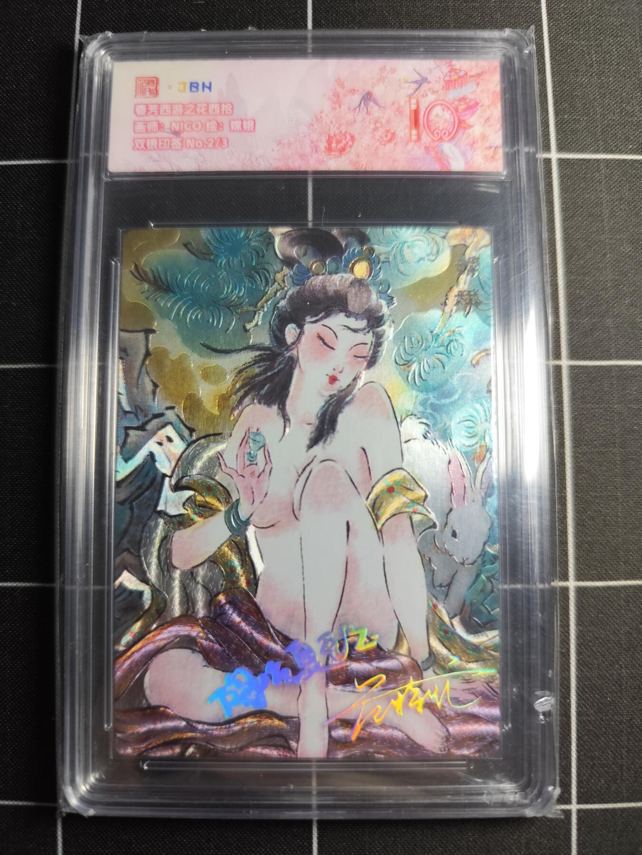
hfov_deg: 58.9
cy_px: 428
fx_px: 569
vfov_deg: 73.9
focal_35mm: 23
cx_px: 321
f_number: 1.65
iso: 320
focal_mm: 6.14
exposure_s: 1/100
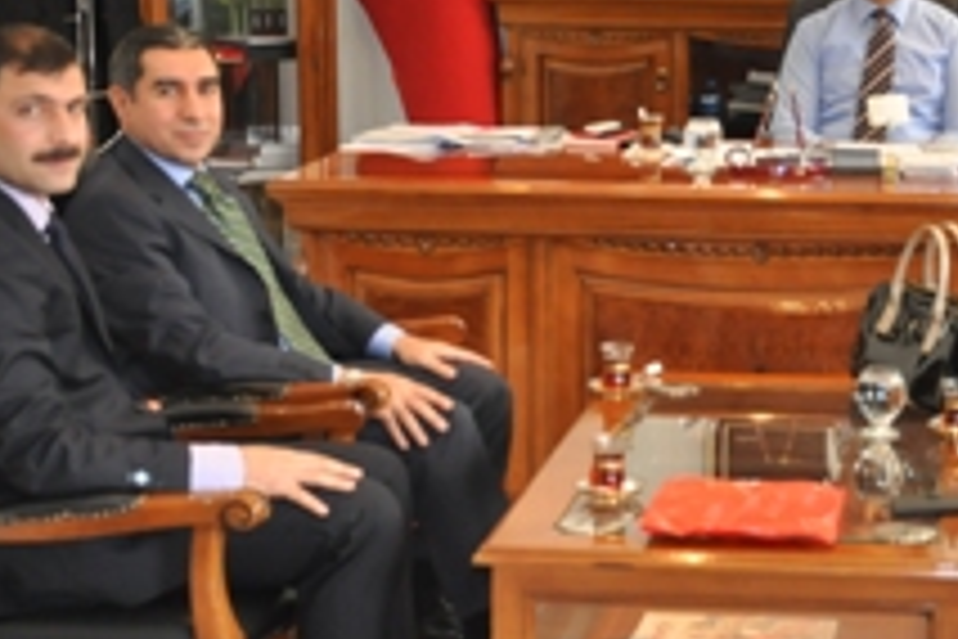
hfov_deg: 22.4
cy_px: 212
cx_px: 823
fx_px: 2368
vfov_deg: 15.3
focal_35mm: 89
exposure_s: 1/80
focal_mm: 28
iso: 1000
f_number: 4.2
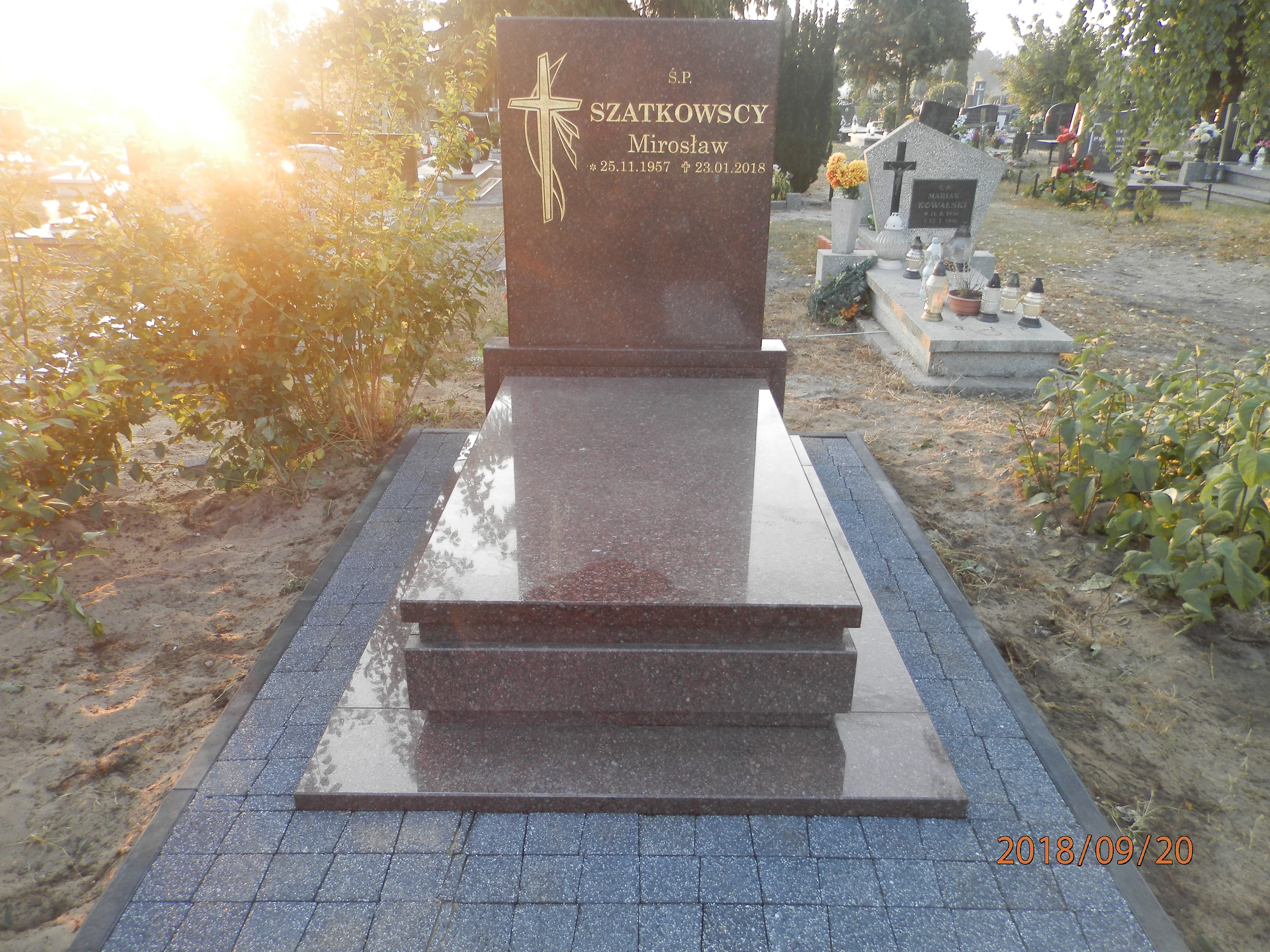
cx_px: 635
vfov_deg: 54.9
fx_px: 917
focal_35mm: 25
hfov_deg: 69.4
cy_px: 476
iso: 80
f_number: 3.1
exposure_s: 1/40
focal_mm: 4.5
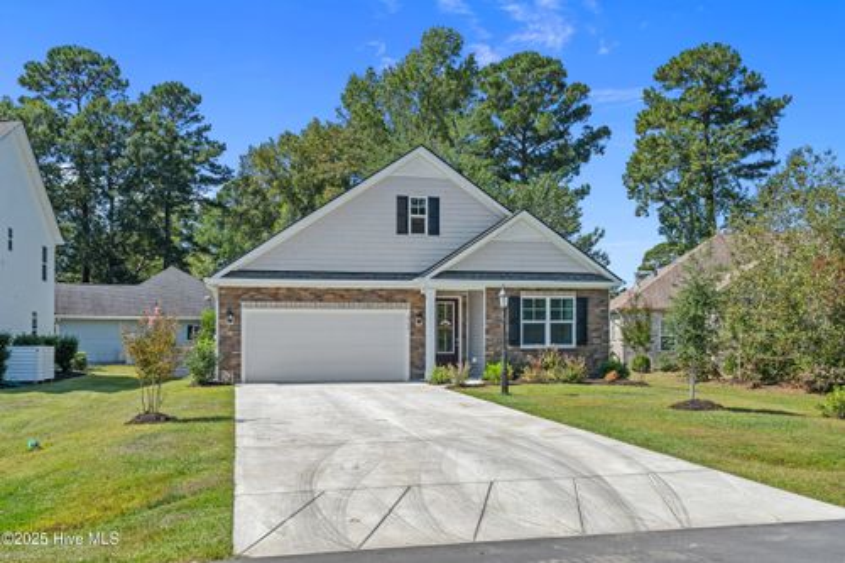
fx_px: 751
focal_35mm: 32
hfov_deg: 58.7
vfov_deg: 41.1
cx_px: 422
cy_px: 282
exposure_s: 1/60
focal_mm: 32
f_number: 8
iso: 125
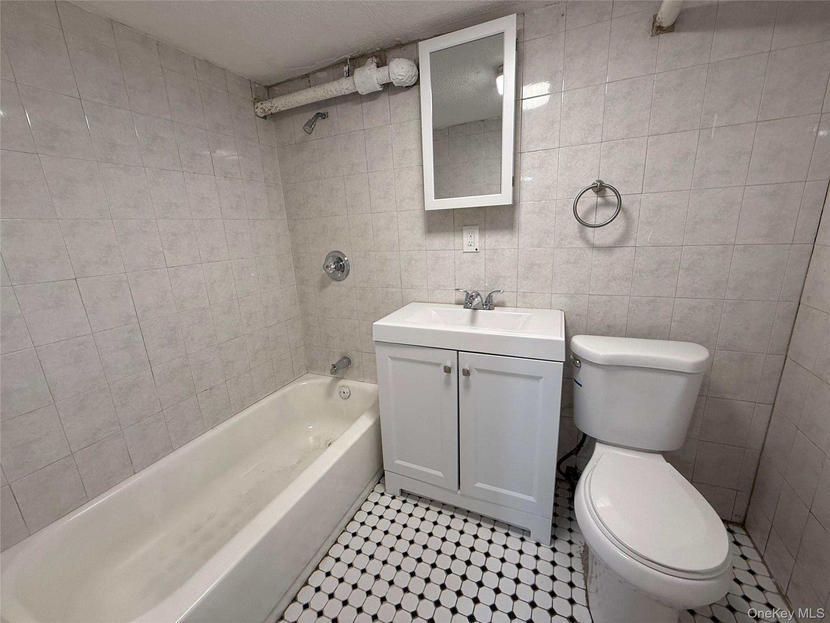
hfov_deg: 102.1
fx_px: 336
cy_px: 312
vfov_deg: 85.7
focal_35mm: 14
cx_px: 415
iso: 200
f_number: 2.2
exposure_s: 1/120
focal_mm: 2.22
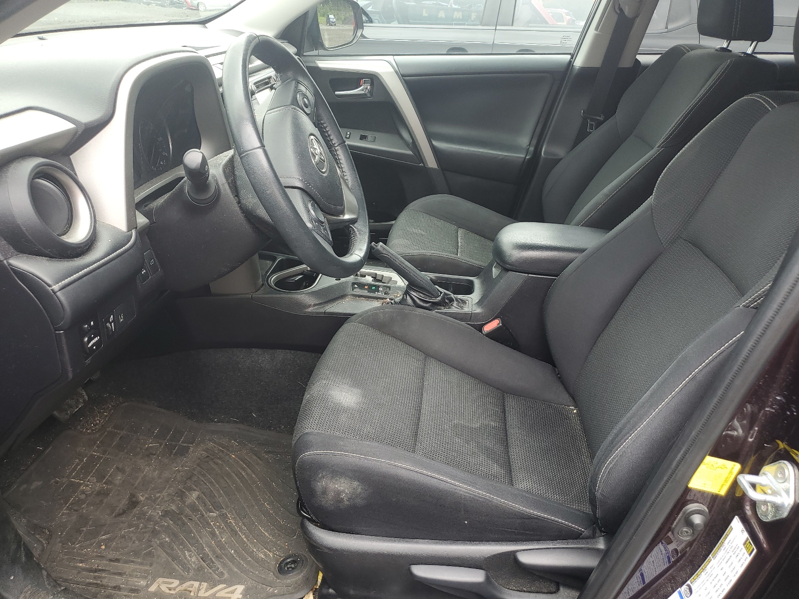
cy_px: 300
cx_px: 400
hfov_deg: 67.3
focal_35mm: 26
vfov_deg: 53.1
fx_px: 600
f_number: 1.5
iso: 50
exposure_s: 1/133
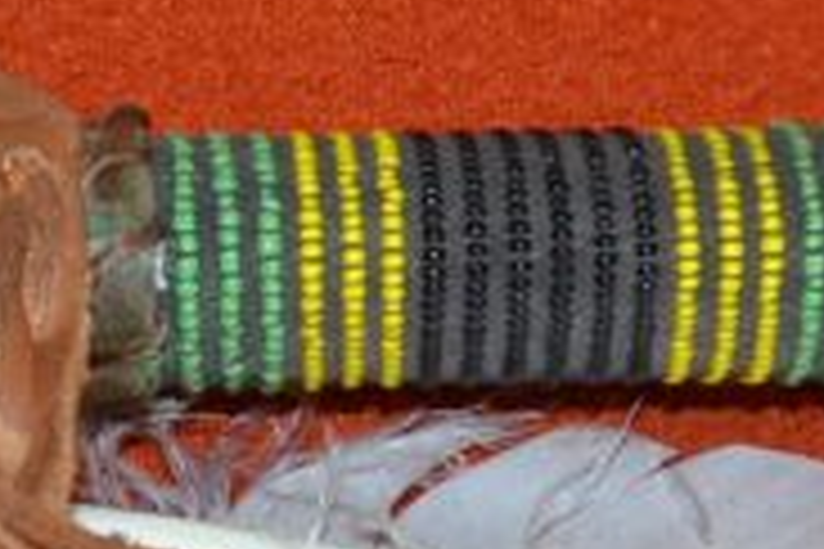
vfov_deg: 5.6
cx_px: 9
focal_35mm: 241
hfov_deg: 8.5
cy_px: 826
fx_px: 5516
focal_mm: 24
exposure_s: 1/60
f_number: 4
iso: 1800
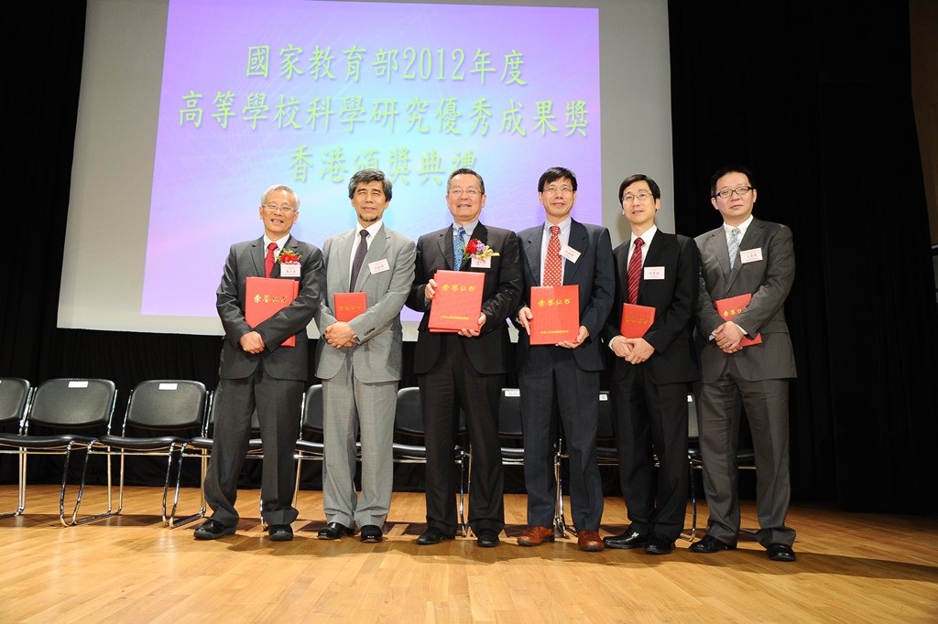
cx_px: 469
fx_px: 729
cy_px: 312
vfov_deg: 46.4
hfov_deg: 65.5
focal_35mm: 28
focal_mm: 28
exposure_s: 1/50
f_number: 5.6
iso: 2500
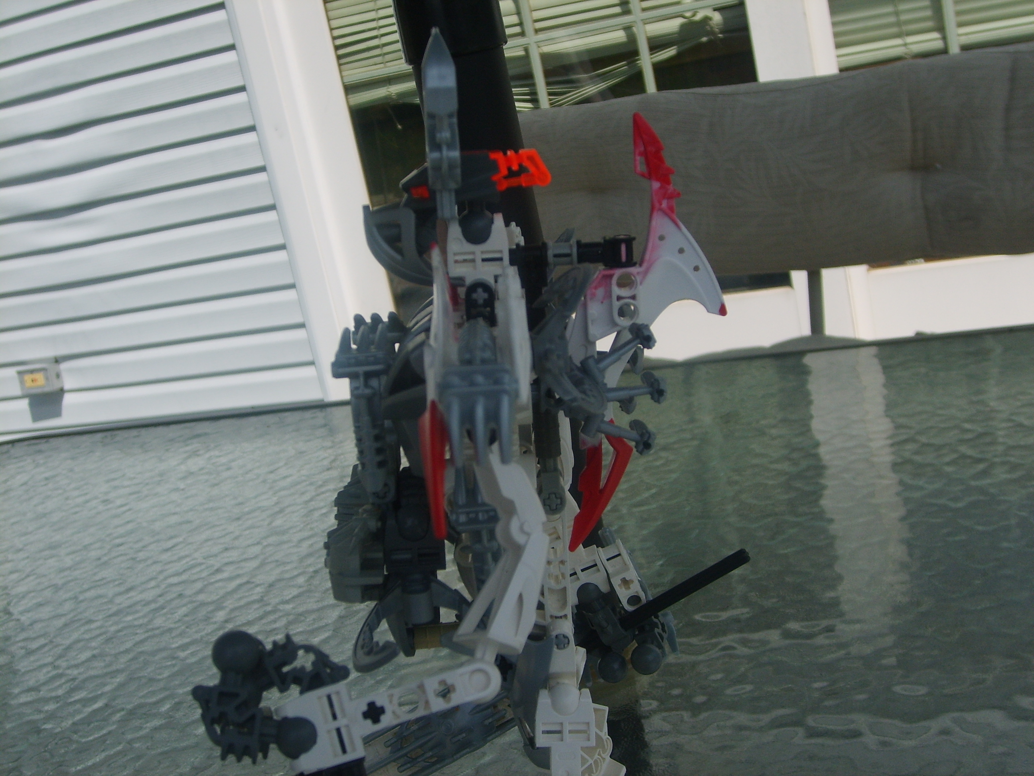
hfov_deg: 43.9
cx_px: 517
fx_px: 1284
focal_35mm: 43
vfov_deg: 33.6
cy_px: 388
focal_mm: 7.2
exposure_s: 1/1000
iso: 50
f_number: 3
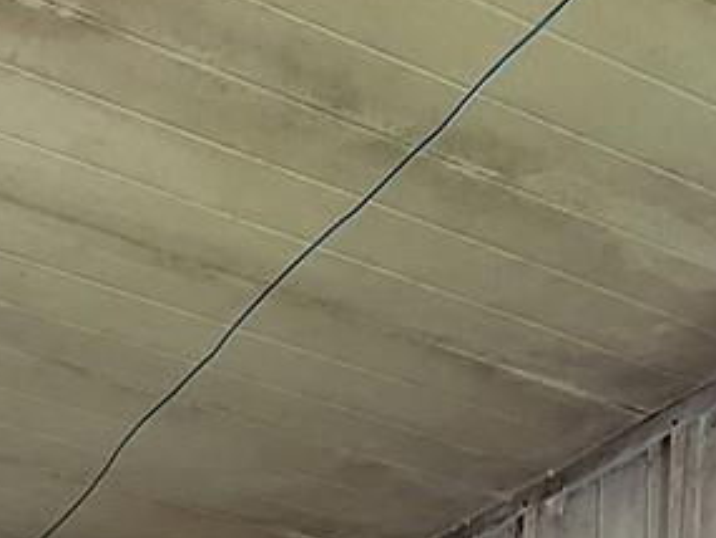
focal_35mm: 73
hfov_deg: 25.6
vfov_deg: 13.8
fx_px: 1511
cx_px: 40
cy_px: 1312
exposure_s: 1/60
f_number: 2.2
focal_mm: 2.2
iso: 125
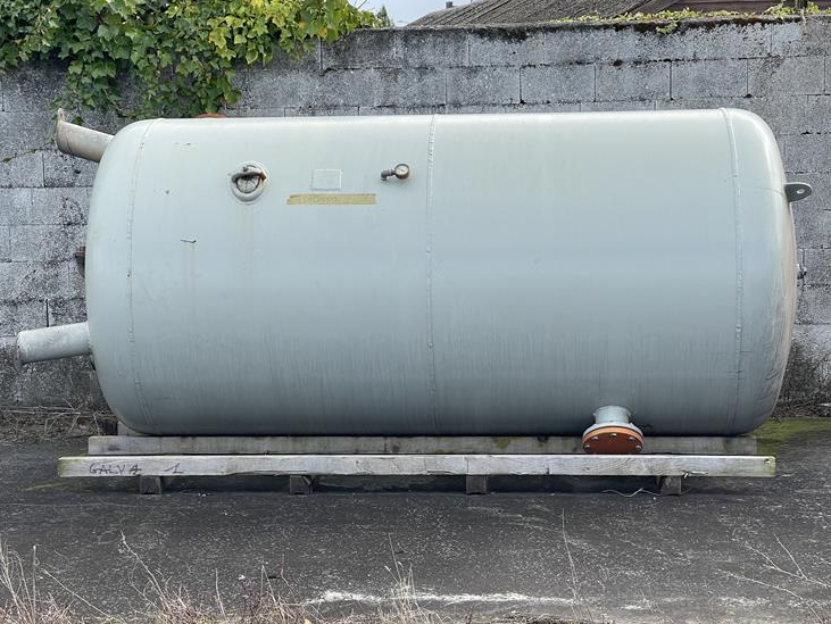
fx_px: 1681
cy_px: 301
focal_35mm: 70
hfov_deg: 27.8
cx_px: 399
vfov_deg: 21.0
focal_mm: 7.5
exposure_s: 1/388
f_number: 2.2
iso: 20
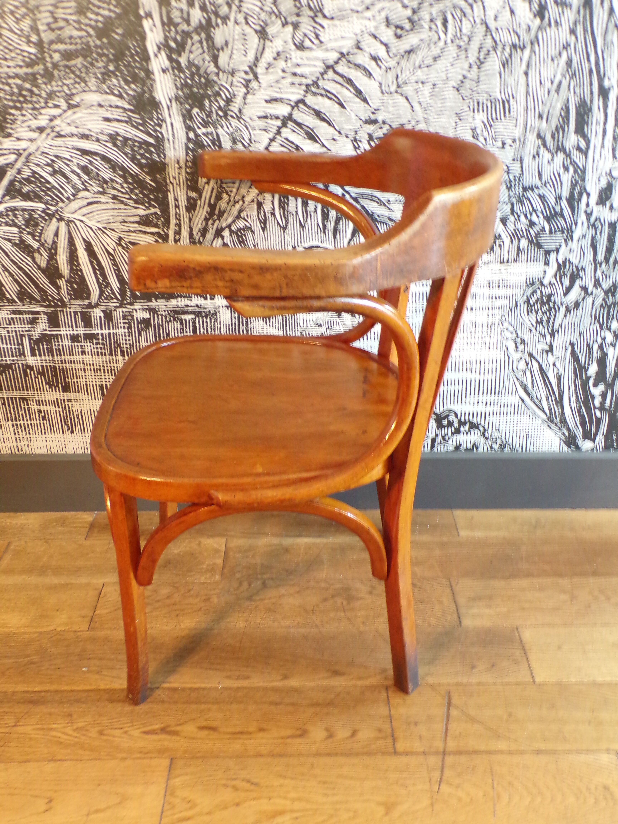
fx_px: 762
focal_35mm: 32
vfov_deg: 56.8
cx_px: 309
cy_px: 412
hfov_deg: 44.2
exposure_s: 1/17
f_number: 3.2
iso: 333
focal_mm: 5.8
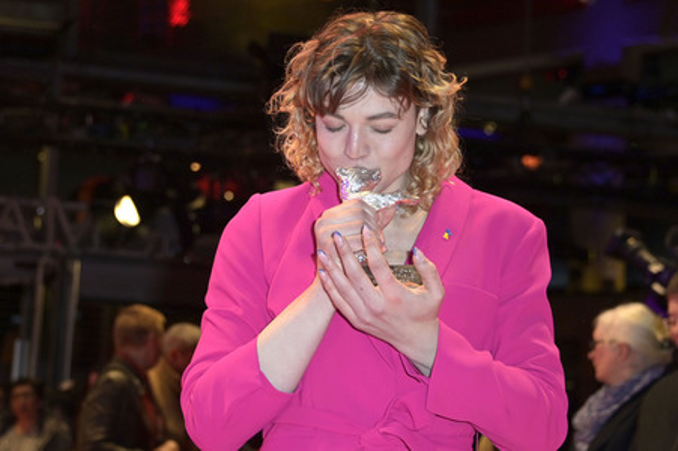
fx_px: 1600
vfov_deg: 16.0
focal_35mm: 85
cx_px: 339
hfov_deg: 23.9
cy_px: 226
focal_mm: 85
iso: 1000
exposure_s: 1/250
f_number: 5
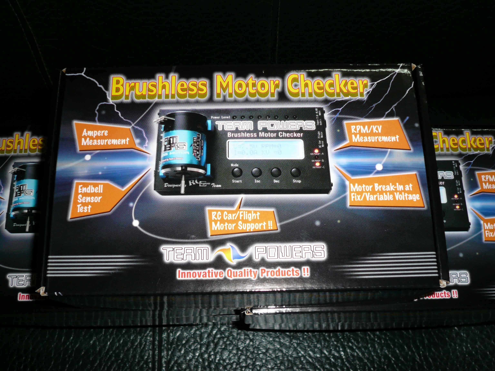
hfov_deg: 50.1
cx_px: 248
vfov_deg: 38.7
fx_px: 529
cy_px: 186
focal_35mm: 37
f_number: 3.1
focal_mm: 6.1
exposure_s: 1/30
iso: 100
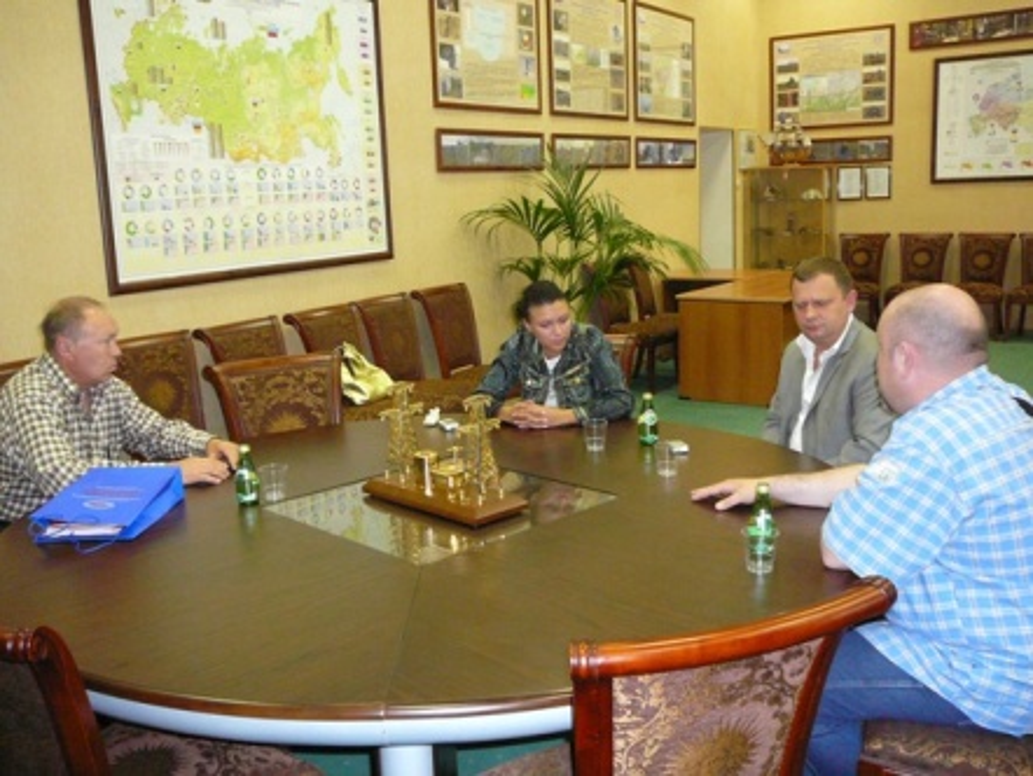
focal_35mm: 35
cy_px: 388
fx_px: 1045
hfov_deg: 52.6
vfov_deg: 40.7
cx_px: 516
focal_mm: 5.2
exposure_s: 1/30
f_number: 2.8
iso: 400
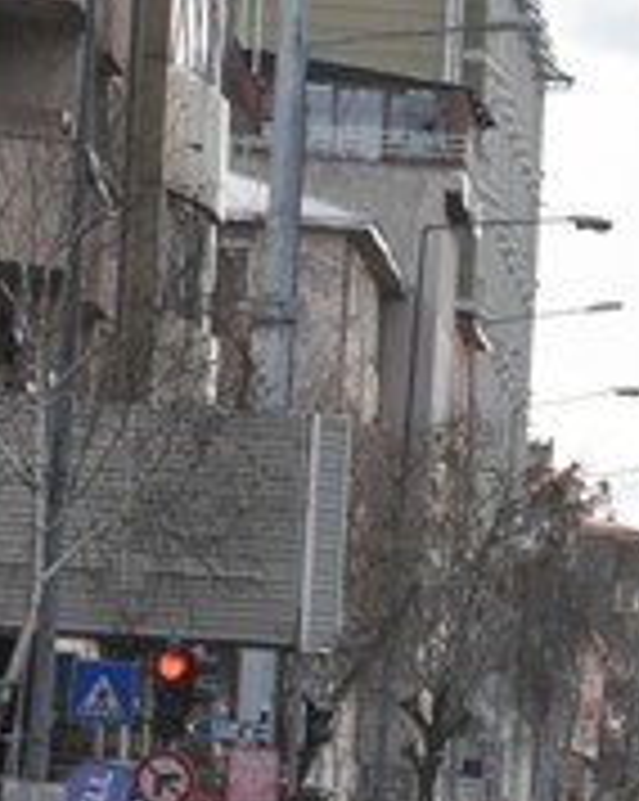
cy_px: 922
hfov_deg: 2.9
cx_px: 1053
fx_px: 12781
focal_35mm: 540
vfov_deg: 3.6
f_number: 8
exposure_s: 1/1000
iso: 800
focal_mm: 105
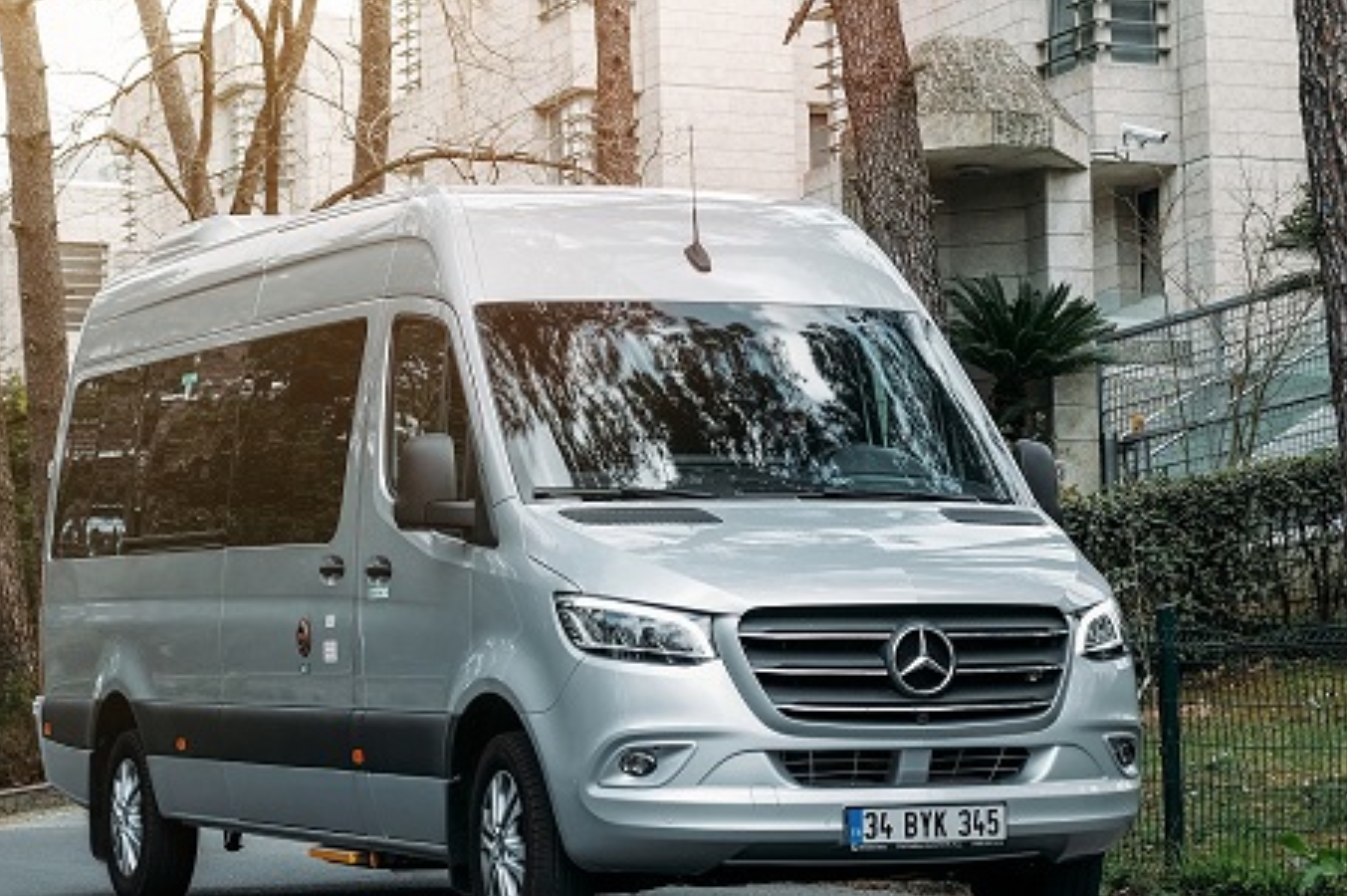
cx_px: 744
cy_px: 400
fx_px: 4412
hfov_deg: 17.4
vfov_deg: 11.6
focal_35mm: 118
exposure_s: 1/450
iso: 200
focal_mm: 50.5
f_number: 4
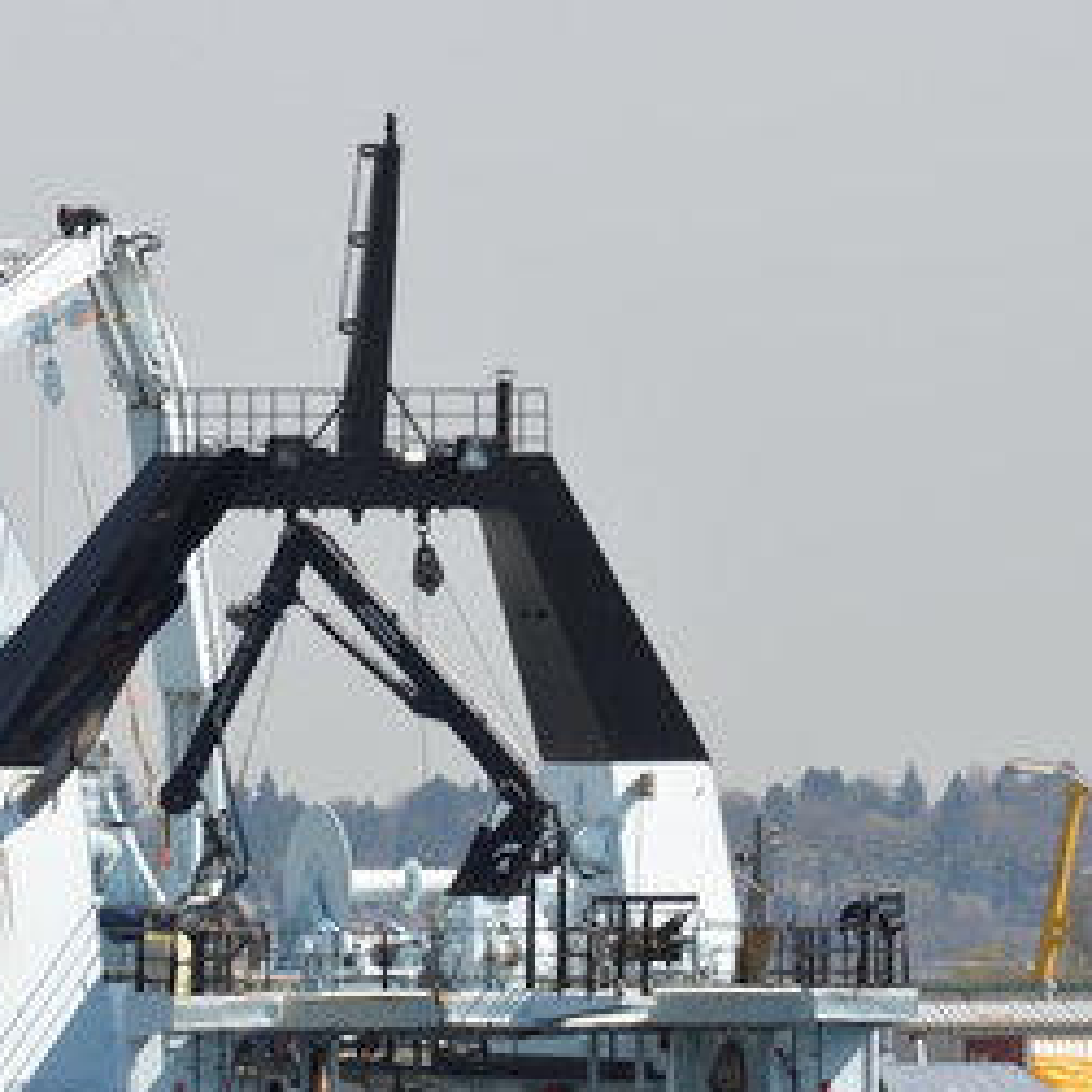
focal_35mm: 604
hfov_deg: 2.9
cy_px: 764
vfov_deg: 2.9
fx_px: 21557
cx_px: 161
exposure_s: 1/320
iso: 100
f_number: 7.1
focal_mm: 170
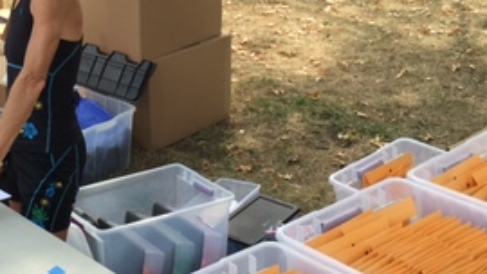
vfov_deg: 15.8
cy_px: 4
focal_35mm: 75
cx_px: 47
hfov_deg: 27.2
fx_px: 969
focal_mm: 4.15
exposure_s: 1/541
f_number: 2.2
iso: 25
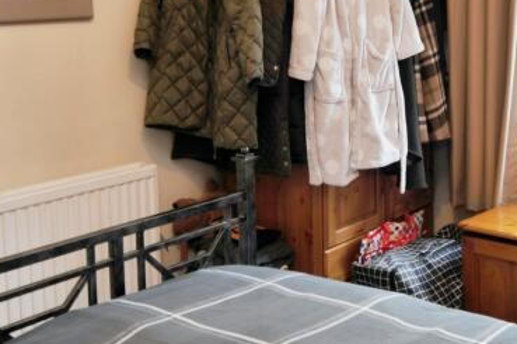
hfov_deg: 38.9
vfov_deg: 26.6
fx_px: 717
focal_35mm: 50
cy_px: 88
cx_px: 370
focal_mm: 12
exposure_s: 1/3
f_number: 7.1
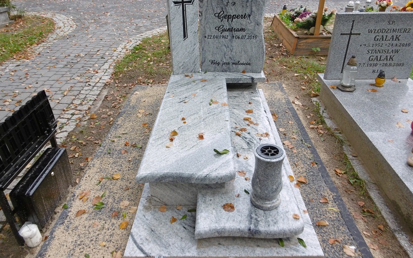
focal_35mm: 26
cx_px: 207
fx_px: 293
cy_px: 117
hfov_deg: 70.4
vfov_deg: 47.5
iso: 100
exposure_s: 1/100
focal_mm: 4.3
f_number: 3.1
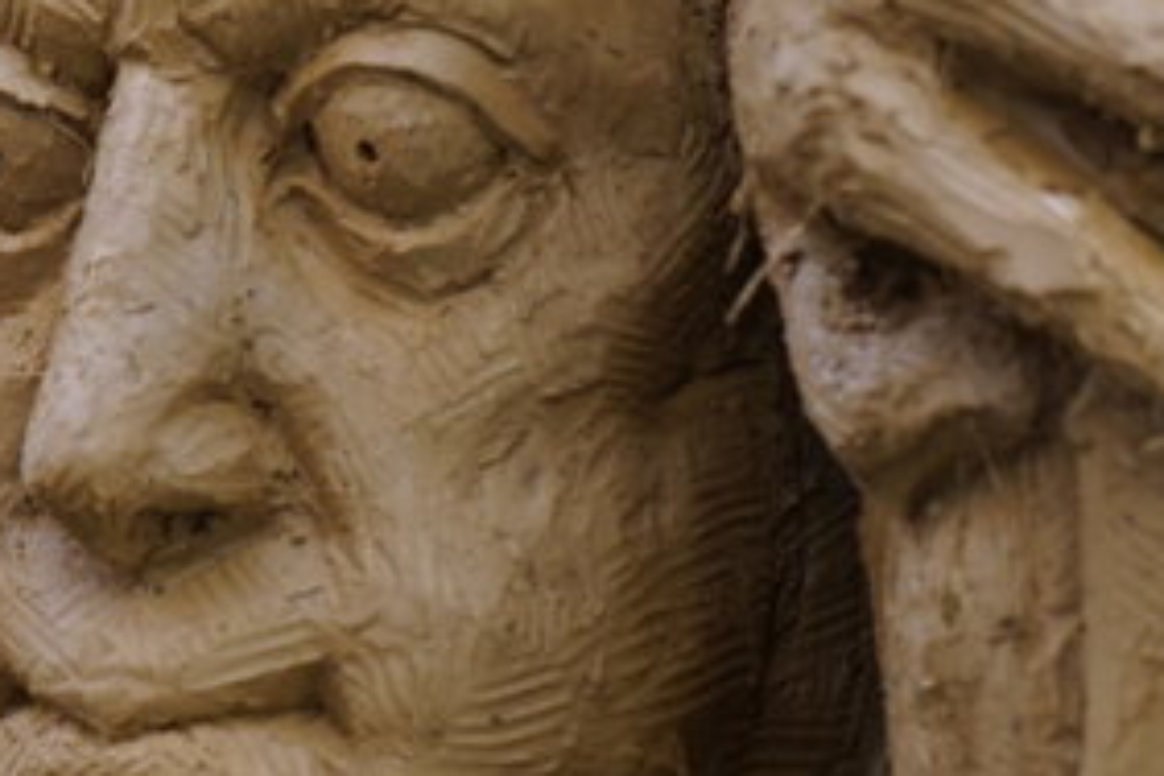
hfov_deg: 6.9
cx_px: 248
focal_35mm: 298
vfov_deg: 4.6
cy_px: 120
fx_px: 9635
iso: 640
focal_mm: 70
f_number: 5.6
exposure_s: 1/160
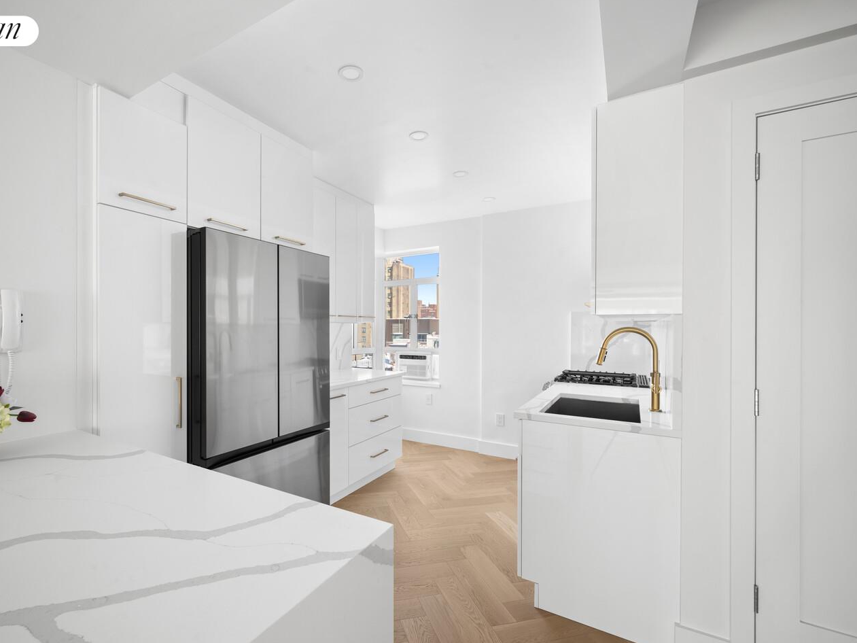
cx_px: 375
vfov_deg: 78.1
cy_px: 324
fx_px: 396
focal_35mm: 16
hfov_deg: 94.0
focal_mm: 14
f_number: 11
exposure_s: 1/1.67
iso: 400
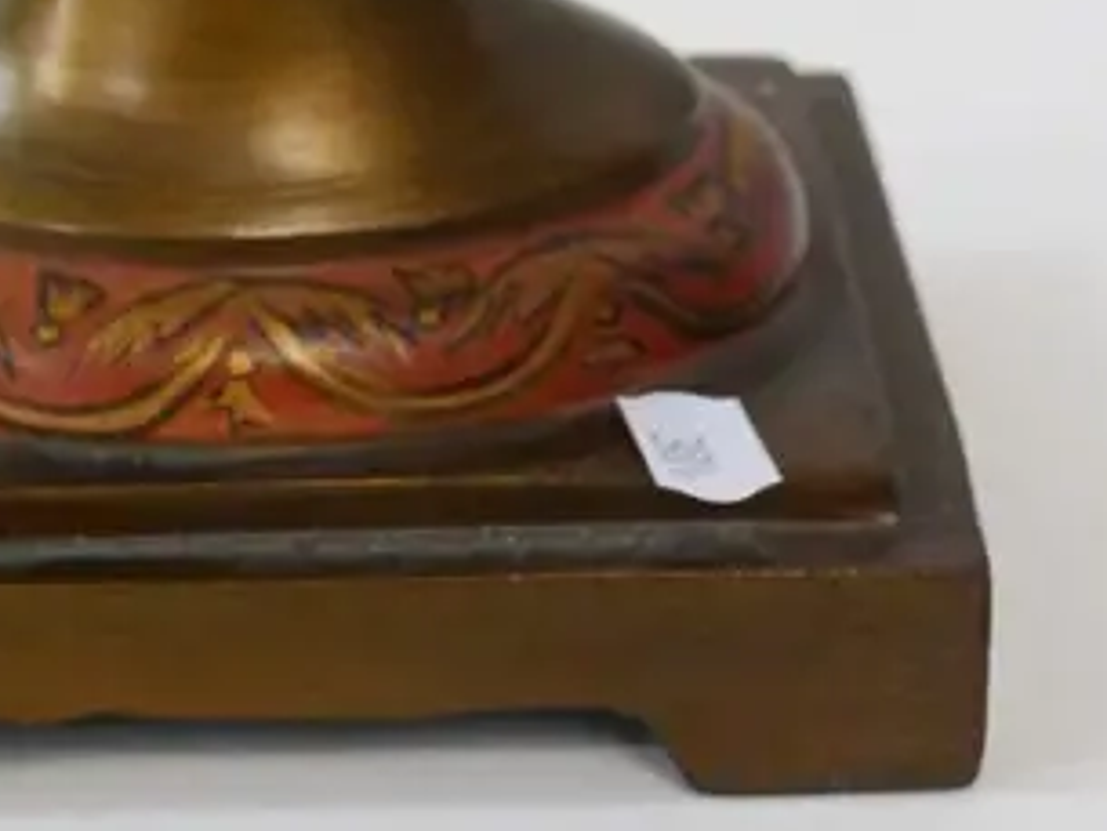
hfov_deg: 11.7
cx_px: 218
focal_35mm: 168
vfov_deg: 8.3
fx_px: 5375
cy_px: -896
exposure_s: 1/250
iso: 3200
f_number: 3.2
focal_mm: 25
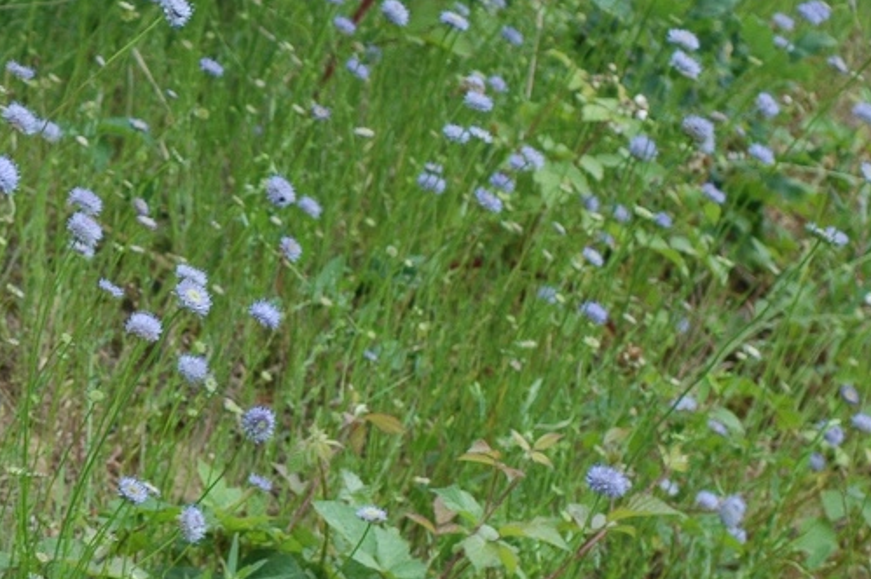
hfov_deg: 8.8
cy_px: 630
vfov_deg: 5.9
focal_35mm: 231
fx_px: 5585
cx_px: -223
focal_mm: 60
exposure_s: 1/100
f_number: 5
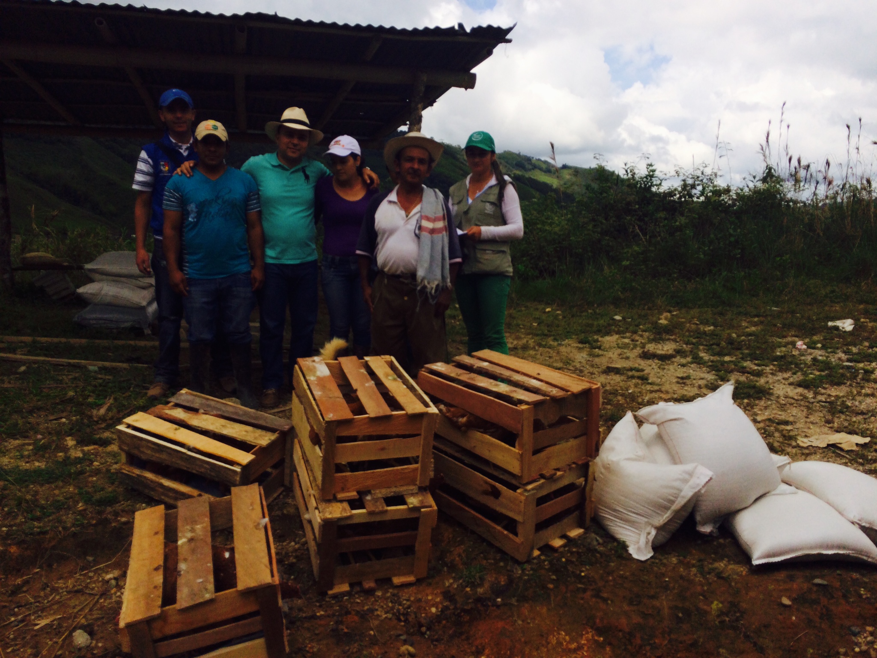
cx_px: 438
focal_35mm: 30
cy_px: 329
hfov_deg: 60.0
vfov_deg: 46.8
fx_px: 760
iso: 40
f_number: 2.2
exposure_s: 1/5128
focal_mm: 4.12
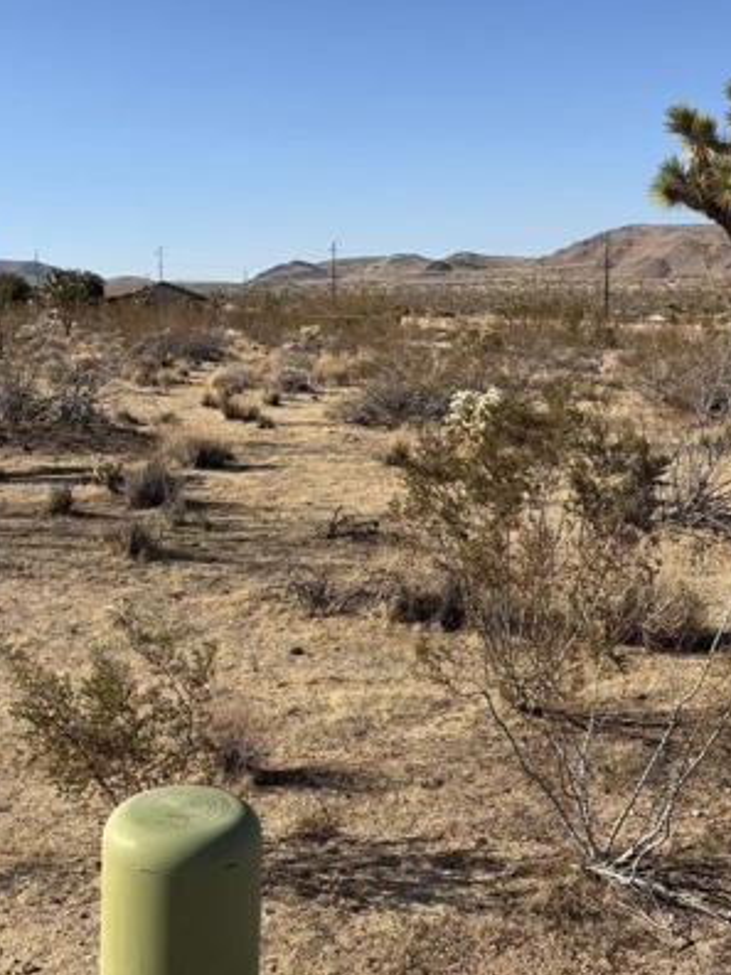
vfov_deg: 44.7
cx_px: 327
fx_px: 1183
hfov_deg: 34.3
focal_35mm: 42
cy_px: 423
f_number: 1.6
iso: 50
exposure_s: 1/3650
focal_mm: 5.96
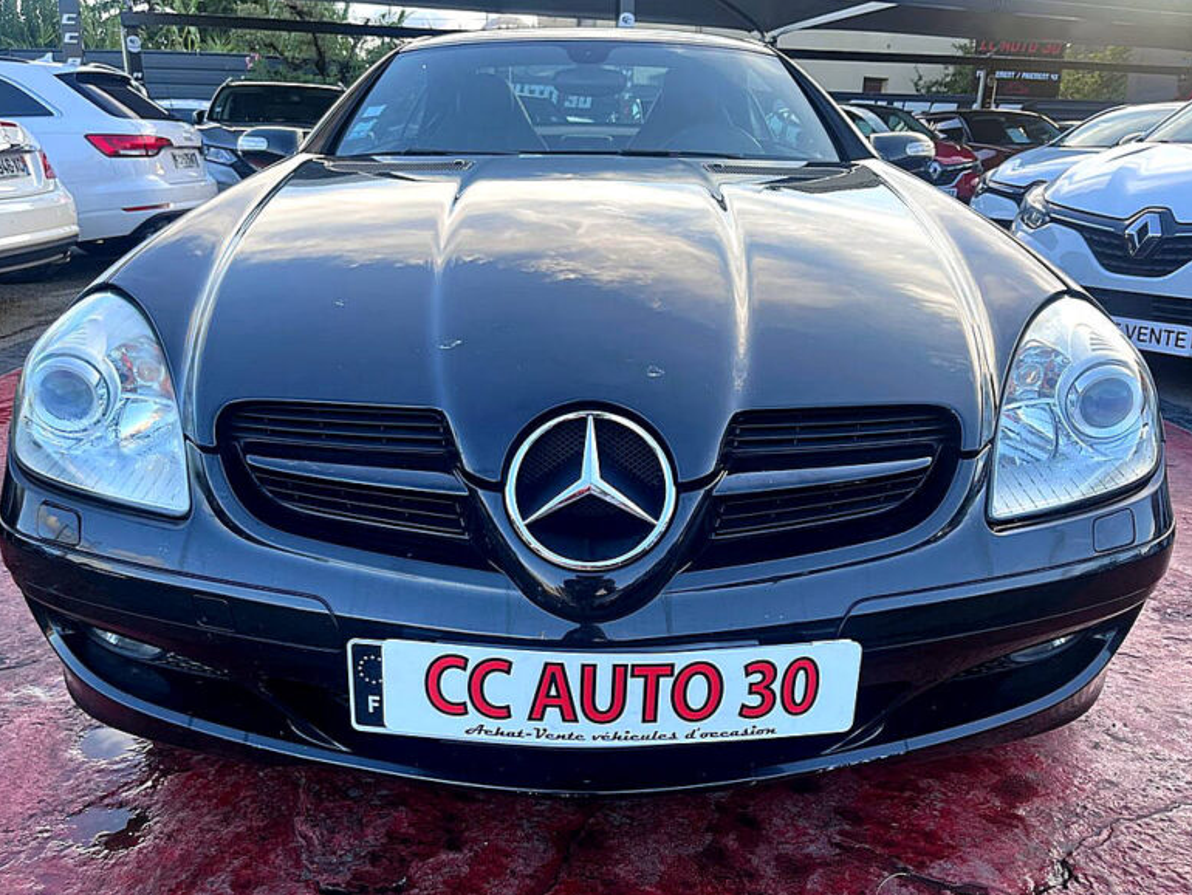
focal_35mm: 27
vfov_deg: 51.4
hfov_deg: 65.3
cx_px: 591
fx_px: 930
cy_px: 452
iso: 40
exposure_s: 1/260
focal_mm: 5.1
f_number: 1.6
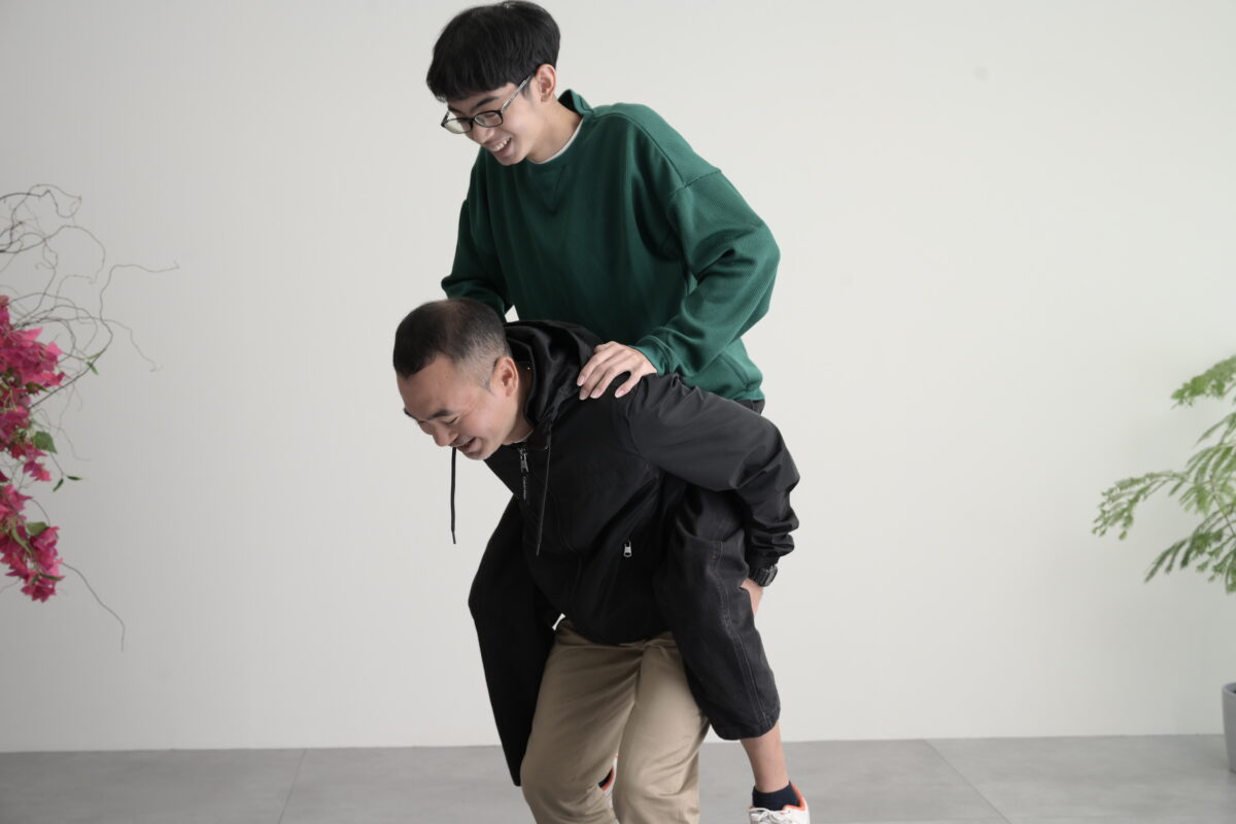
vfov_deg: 27.0
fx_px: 1717
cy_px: 412
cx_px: 618
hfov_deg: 39.6
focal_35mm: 50
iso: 400
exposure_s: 1/125
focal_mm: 50
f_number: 6.3
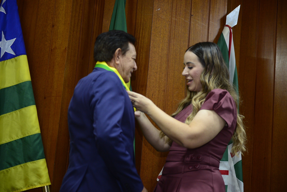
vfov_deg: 19.5
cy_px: 96
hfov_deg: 28.8
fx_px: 558
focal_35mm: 70
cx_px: 144
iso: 2000
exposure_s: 1/125
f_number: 2.8
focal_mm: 70
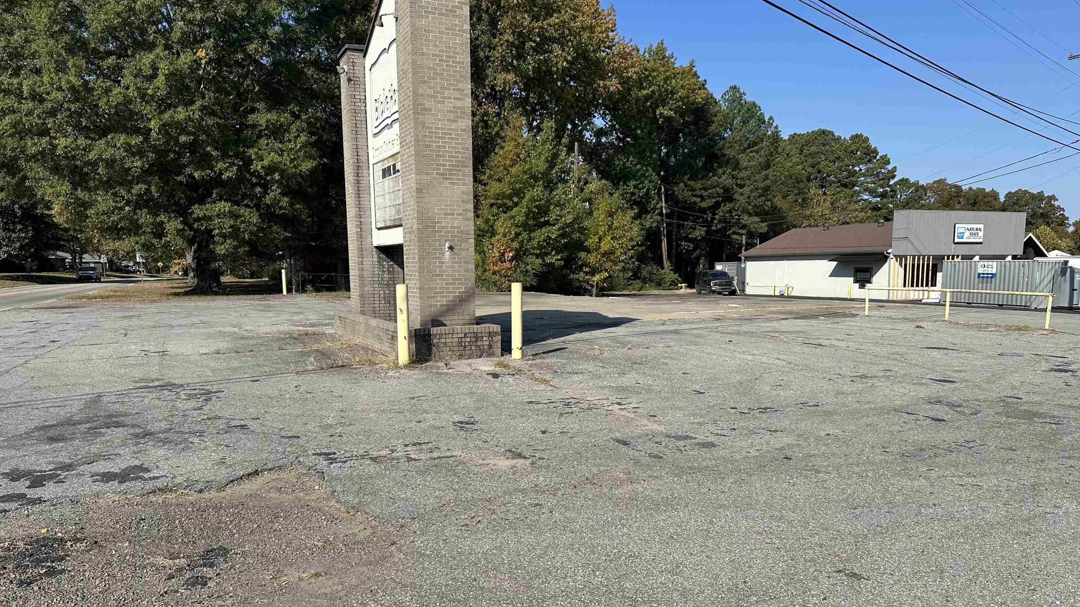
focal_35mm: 27
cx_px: 549
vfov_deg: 42.7
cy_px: 361
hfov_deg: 69.9
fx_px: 773
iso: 80
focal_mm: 6.86
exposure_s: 1/5000
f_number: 1.78
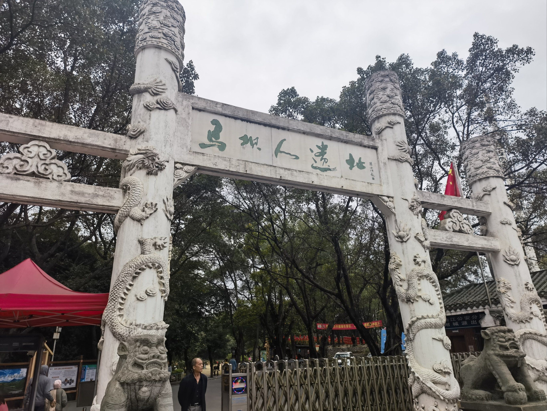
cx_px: 274
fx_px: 363
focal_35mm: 23
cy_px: 206
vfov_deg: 58.9
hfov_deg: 73.9
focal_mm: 6.67
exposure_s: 1/1250
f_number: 1.9
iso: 50
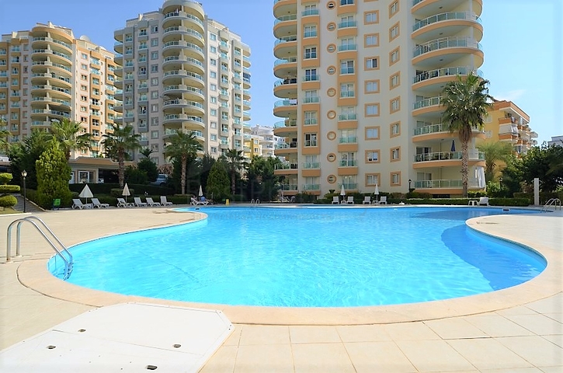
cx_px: 282
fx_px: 281
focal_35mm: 18
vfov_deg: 67.1
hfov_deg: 90.1
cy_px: 186
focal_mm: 12
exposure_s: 1/250
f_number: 11
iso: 100
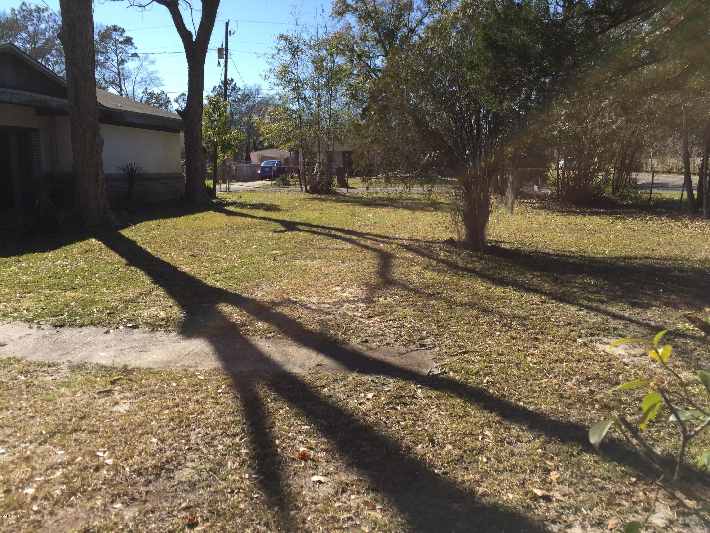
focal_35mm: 29
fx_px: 595
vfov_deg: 48.2
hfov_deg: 61.7
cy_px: 266
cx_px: 355
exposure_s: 1/1319
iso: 32
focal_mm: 4.15
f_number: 2.2
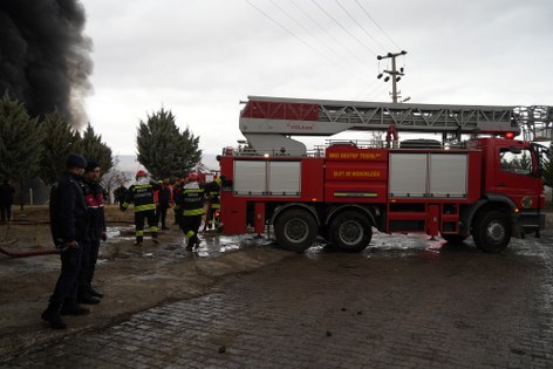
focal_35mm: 29
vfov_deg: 45.0
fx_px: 446
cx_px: 276
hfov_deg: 63.6
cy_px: 184
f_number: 4.5
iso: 100
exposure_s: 1/80
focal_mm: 29
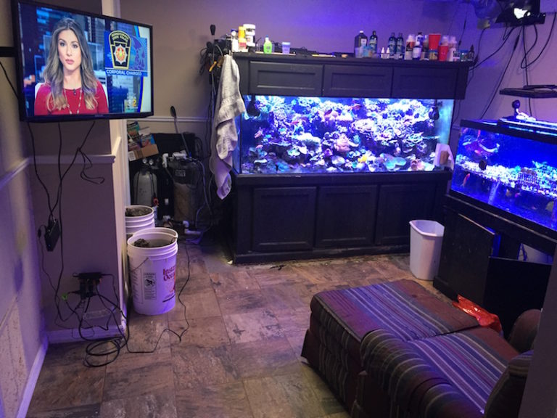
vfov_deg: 48.2
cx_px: 278
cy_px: 209
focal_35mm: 29
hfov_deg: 61.7
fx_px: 467
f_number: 2.2
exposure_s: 1/30
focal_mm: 4.15
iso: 125
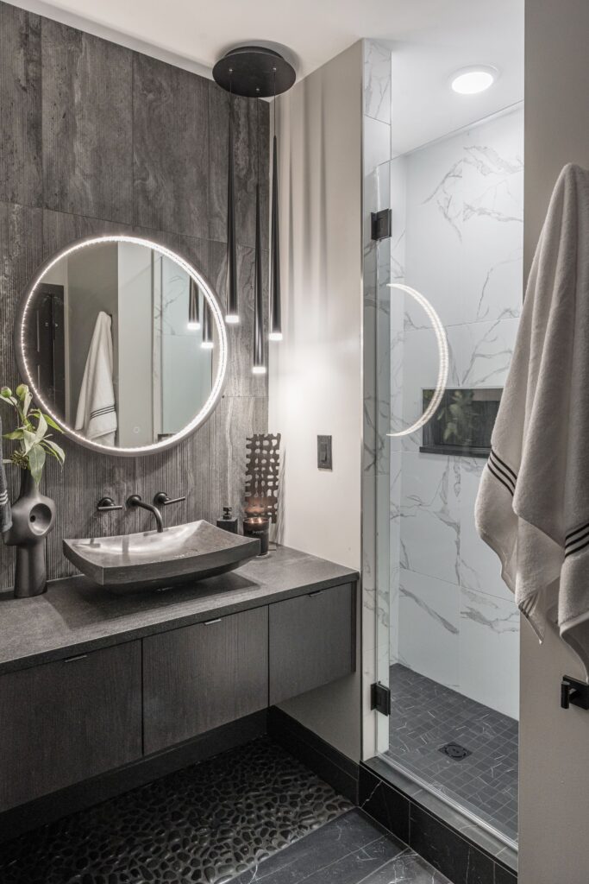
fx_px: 552
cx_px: 294
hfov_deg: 56.2
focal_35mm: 22
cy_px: 442
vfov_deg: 77.3
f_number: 9
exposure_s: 1/10
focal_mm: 22.5
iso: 400
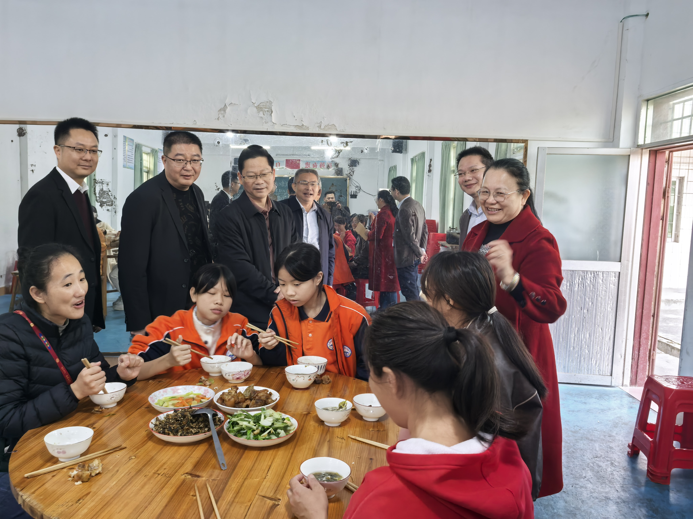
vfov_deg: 51.4
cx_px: 346
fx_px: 541
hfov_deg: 65.3
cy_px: 260
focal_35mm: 27
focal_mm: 5.75
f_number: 4
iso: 320
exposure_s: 1/40
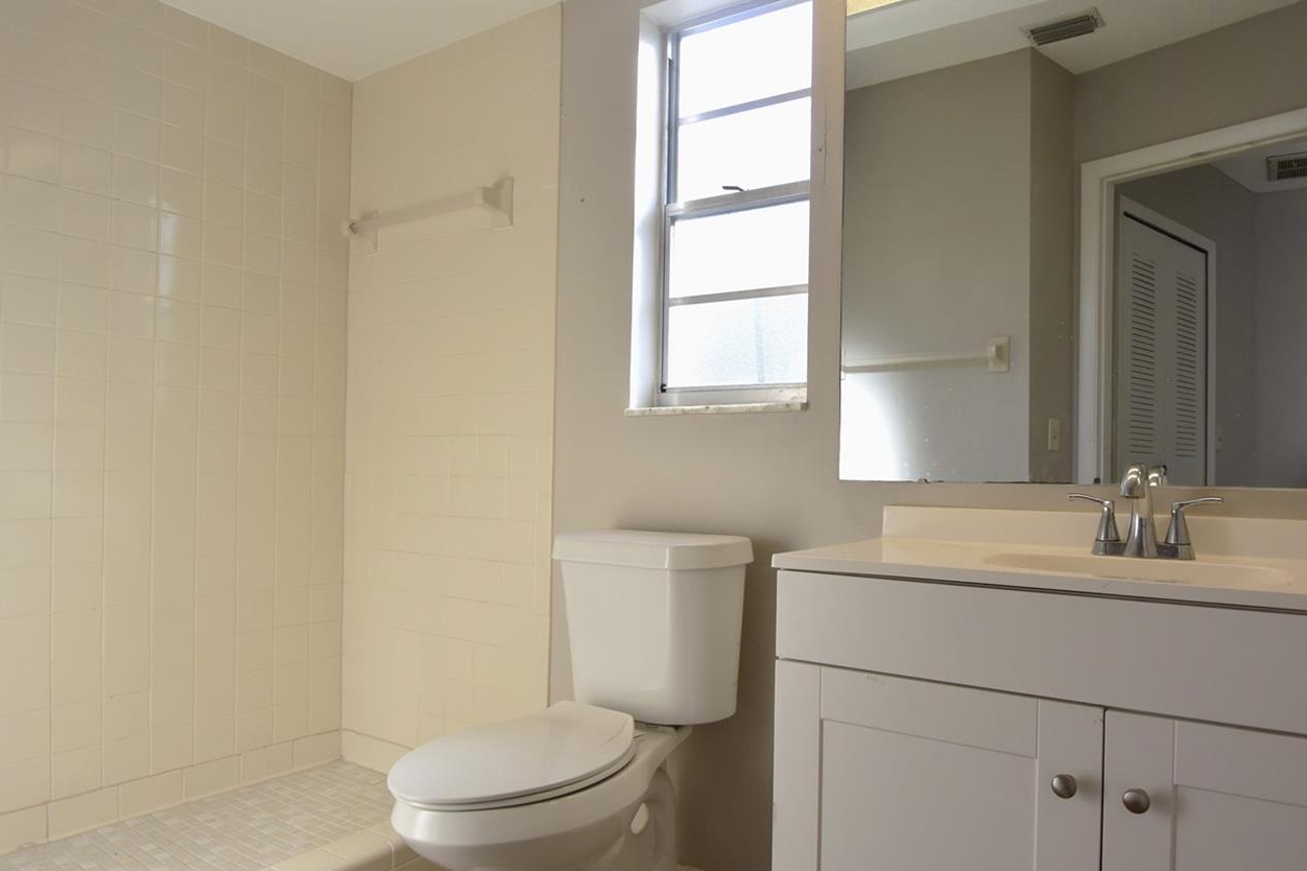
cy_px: 456
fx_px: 835
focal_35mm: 23
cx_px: 682
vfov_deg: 55.1
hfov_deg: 76.1
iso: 160
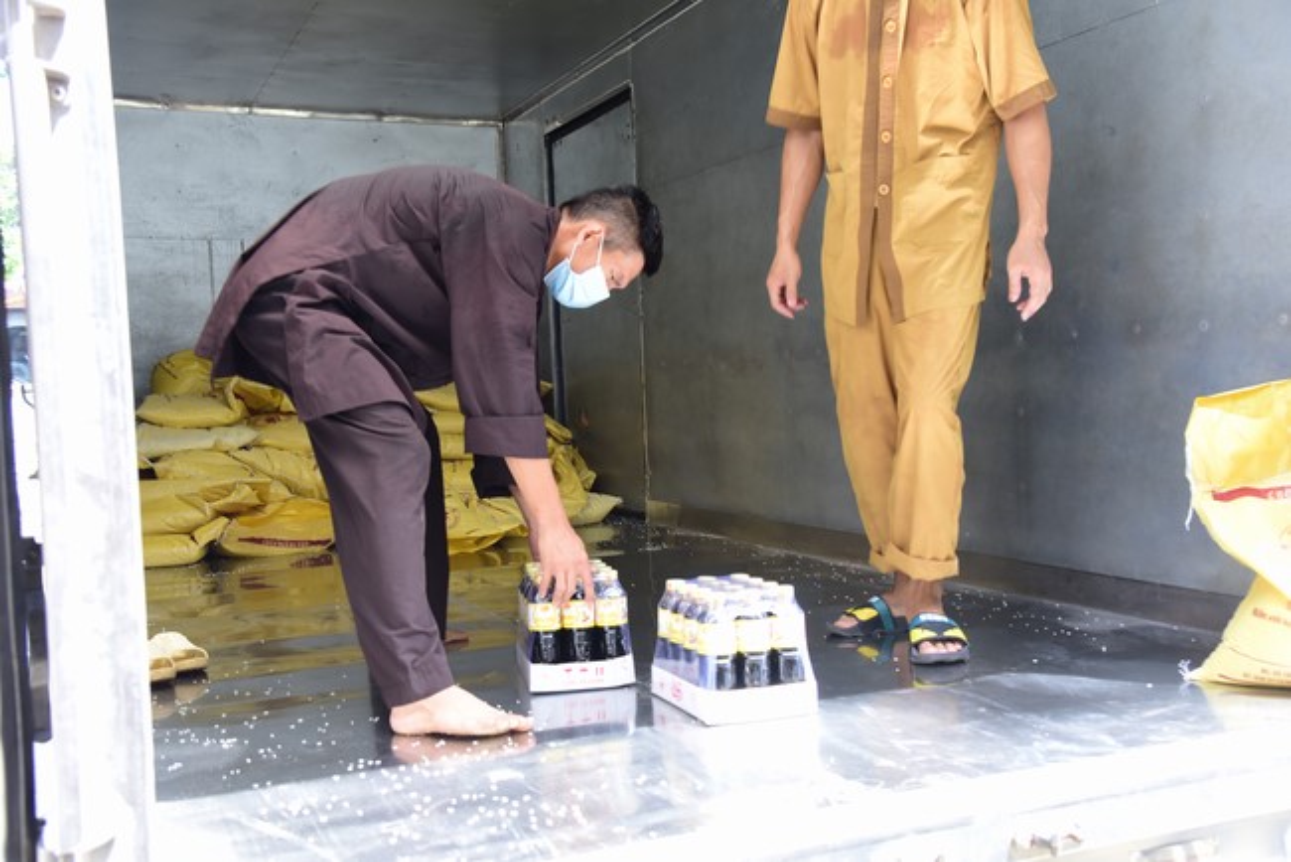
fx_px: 1363
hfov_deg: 50.7
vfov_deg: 35.1
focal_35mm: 38
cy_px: 431
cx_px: 646
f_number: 5.6
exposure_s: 1/80
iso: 500
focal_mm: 38
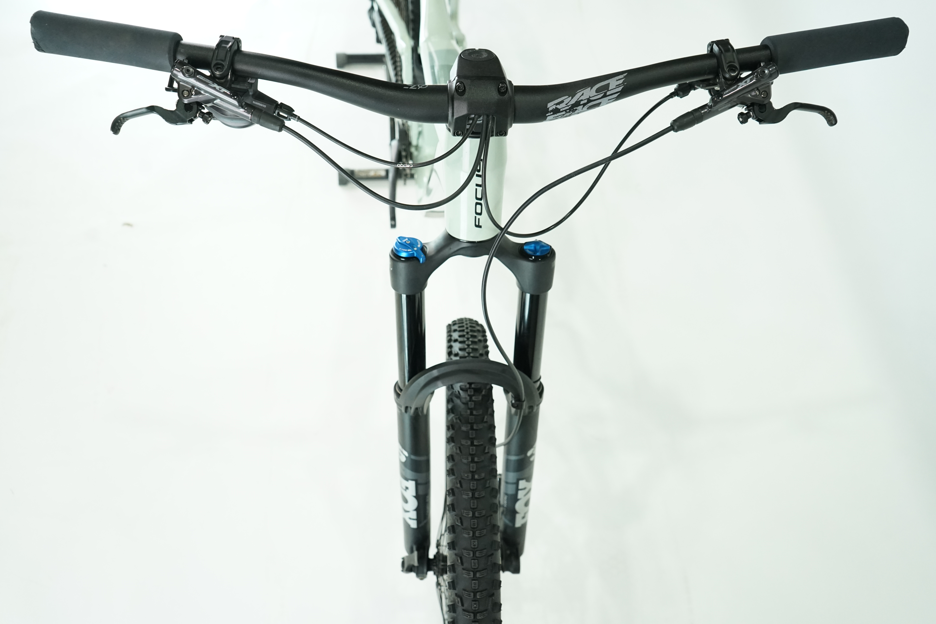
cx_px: 468
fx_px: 780
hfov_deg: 61.9
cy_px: 312
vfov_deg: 43.6
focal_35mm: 30
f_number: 5
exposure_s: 1/200
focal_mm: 30
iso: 2000
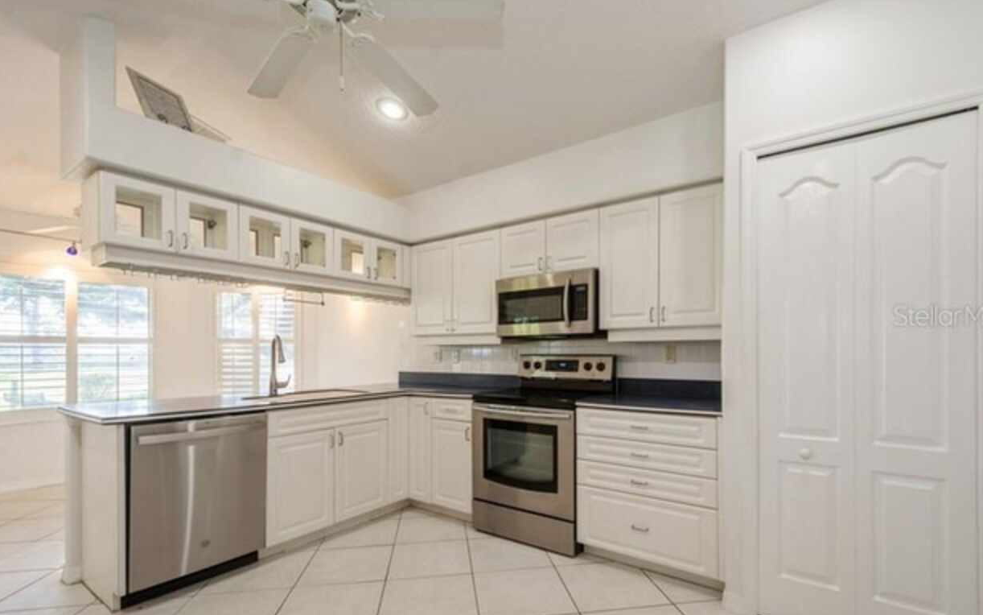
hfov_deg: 97.8
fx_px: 429
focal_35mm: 16
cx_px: 500
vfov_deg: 71.3
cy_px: 316
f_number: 8
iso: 200
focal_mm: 10
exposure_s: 1/13
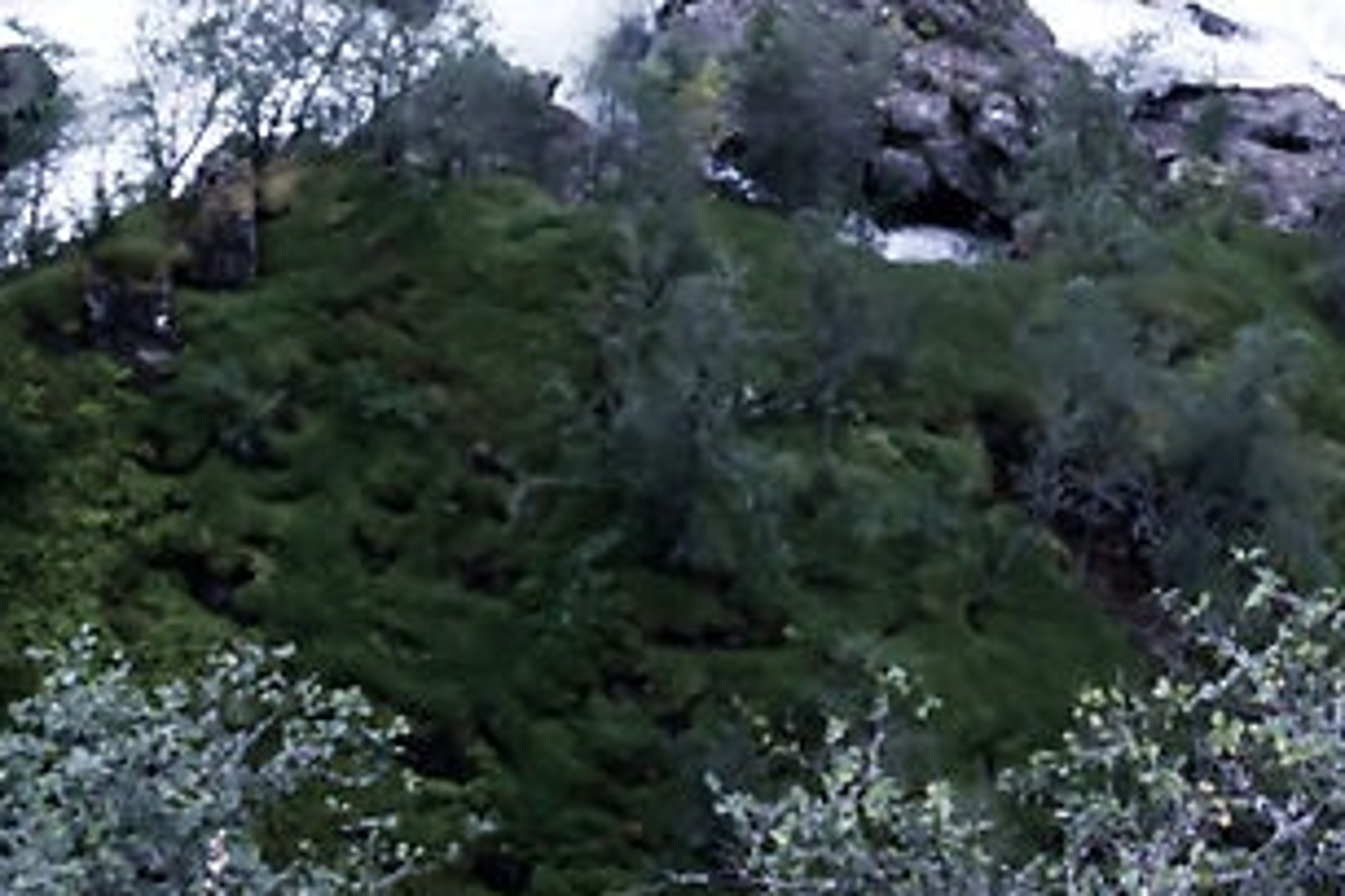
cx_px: 1240
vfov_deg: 7.3
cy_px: 59
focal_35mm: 188
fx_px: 7023
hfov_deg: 10.9
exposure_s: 1/125
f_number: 9
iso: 1000
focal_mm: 24
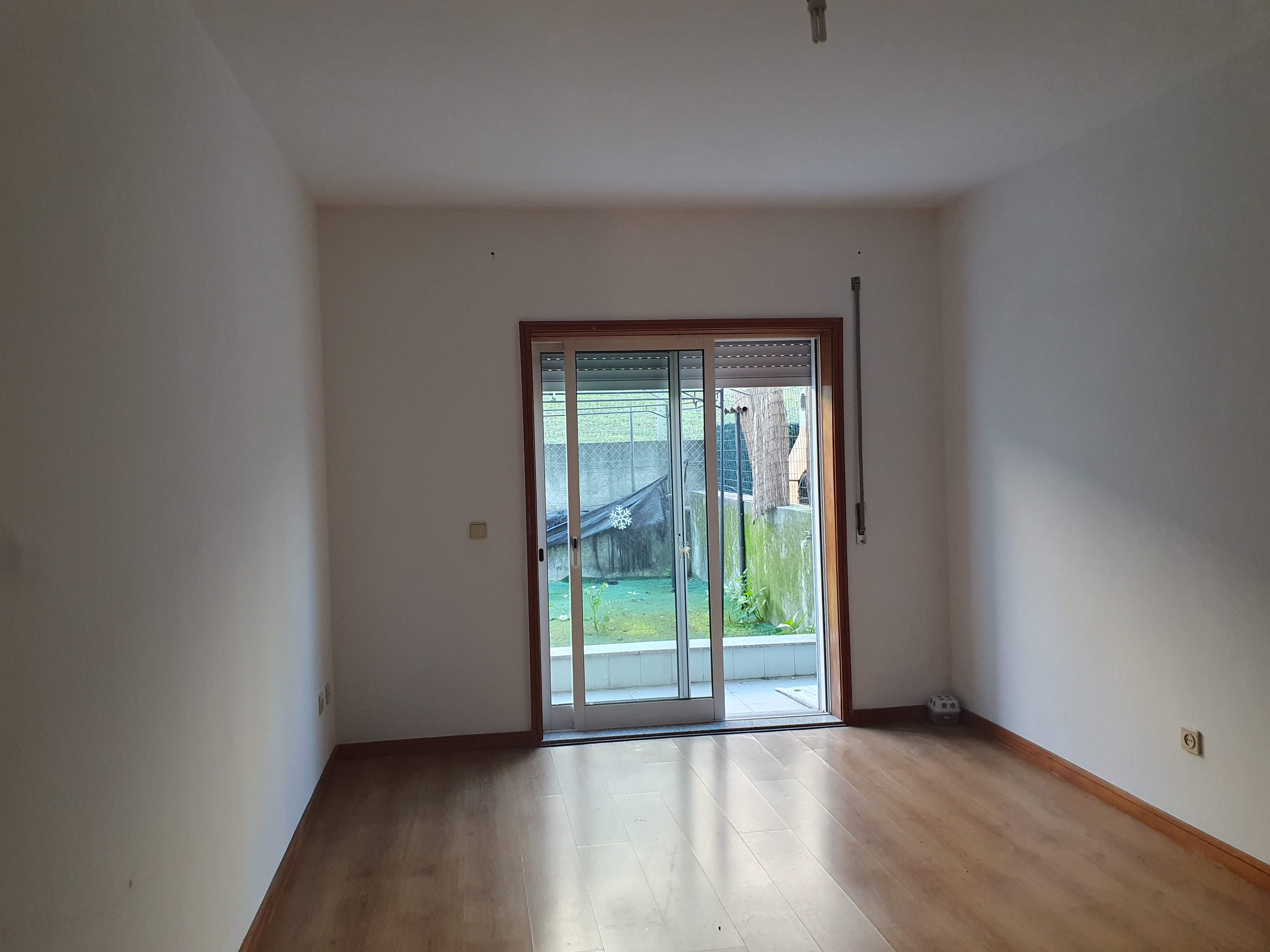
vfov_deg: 53.1
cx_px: 635
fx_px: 954
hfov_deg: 67.3
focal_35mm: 26
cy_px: 476
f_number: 2.4
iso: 320
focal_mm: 4.32
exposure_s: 1/100
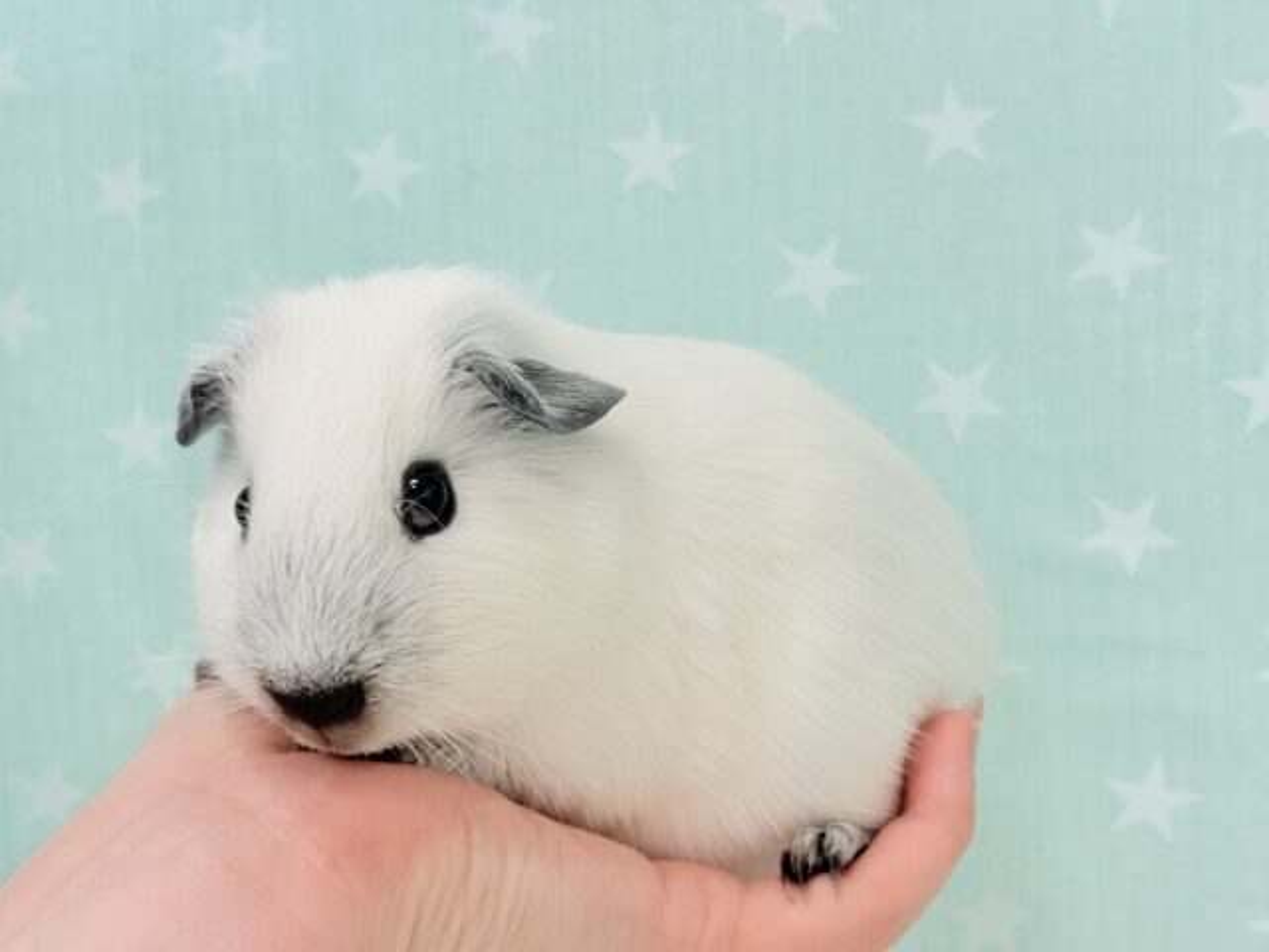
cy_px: 476
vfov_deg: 28.0
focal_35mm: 52
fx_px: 1906
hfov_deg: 36.8
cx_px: 634
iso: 50
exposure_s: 1/50
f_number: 1.6
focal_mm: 5.96
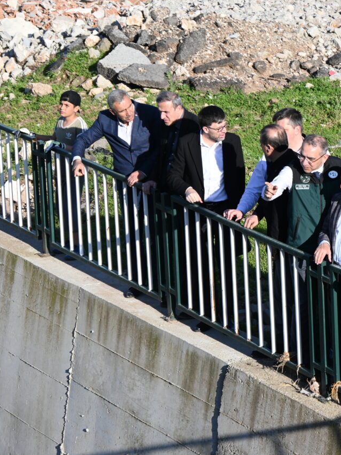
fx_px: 2061
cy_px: 227
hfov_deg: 9.4
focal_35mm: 157
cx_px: 343
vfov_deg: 12.6
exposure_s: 1/320
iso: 100
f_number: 6.3
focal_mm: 72
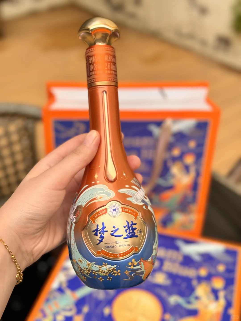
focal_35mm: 48
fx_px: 446
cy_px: 160
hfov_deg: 30.3
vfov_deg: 39.7
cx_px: 120
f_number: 1.78
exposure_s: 1/558
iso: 64
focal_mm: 6.76
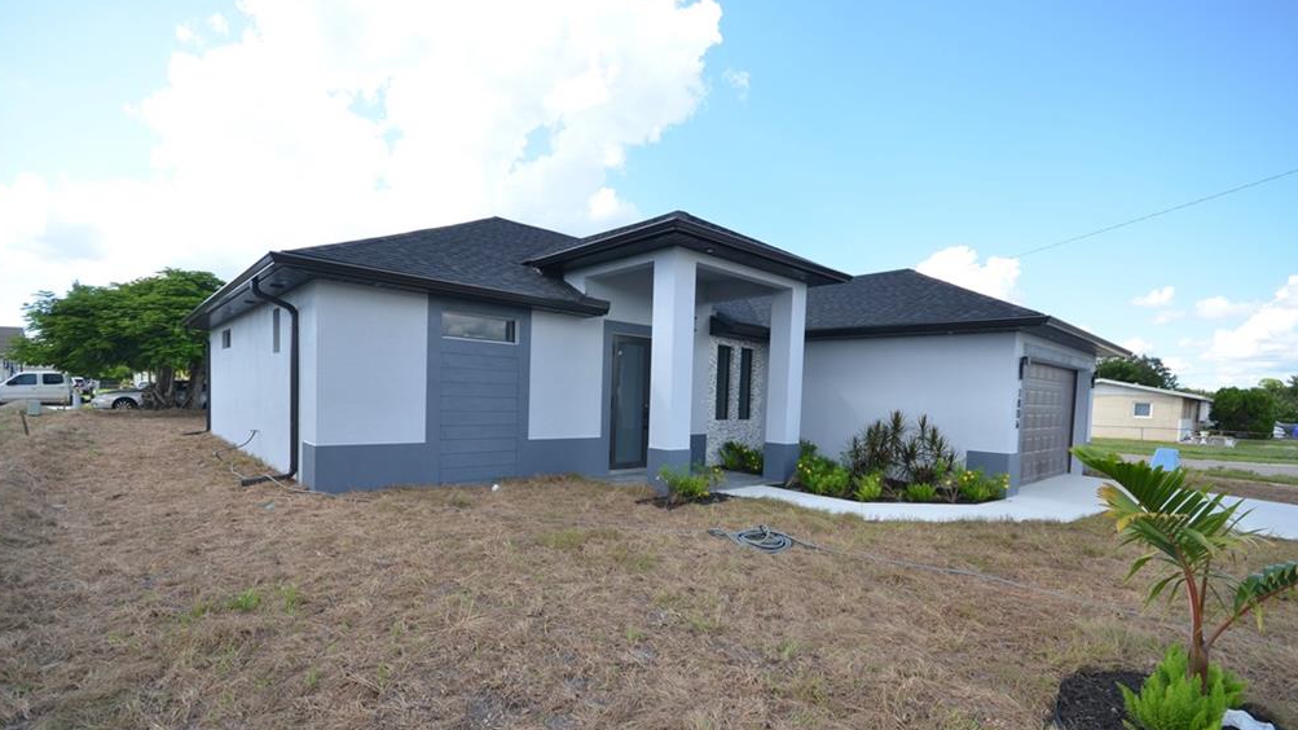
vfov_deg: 66.8
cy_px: 412
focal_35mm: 16
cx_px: 647
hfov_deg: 99.4
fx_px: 551
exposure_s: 1/200
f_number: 7.1
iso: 200
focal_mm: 10
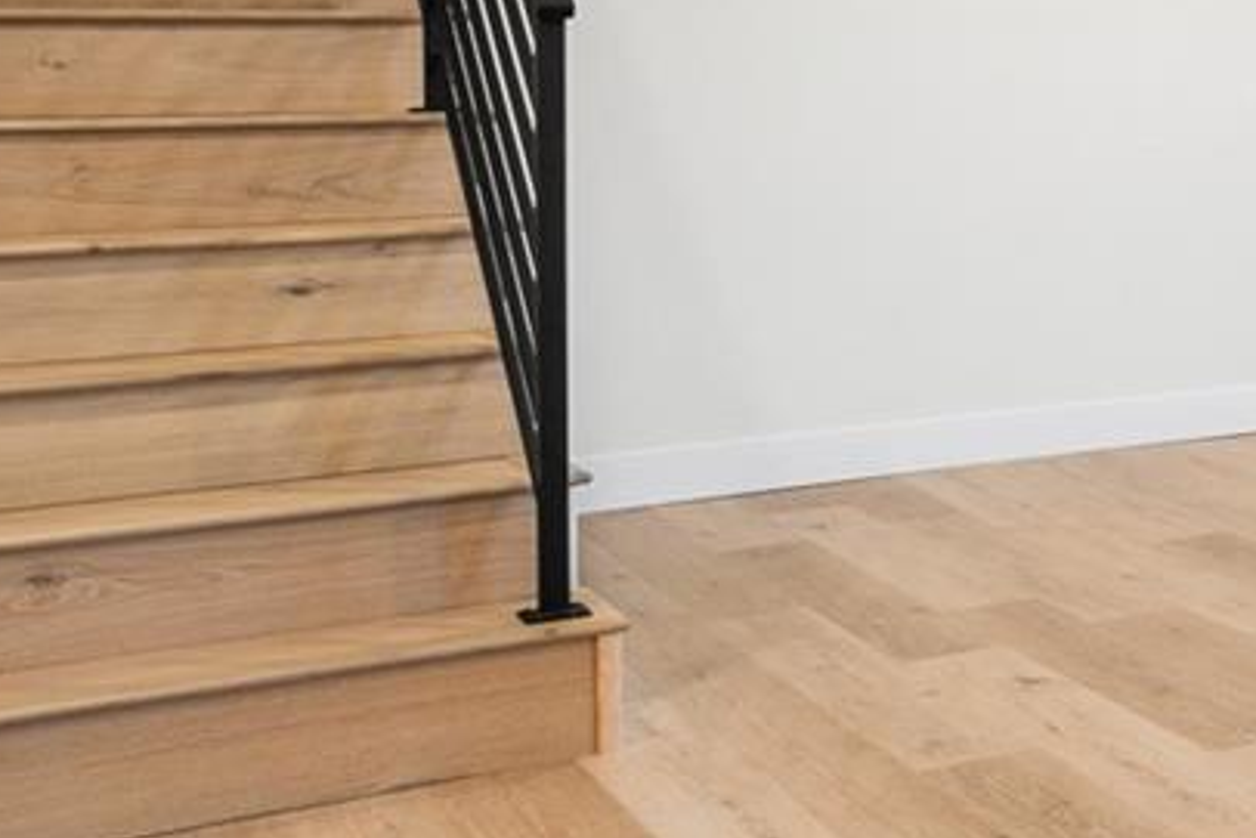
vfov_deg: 20.1
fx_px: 2267
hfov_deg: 23.4
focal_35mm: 65
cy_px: -49
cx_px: 1980
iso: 160
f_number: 8
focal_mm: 16.5
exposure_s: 1/4
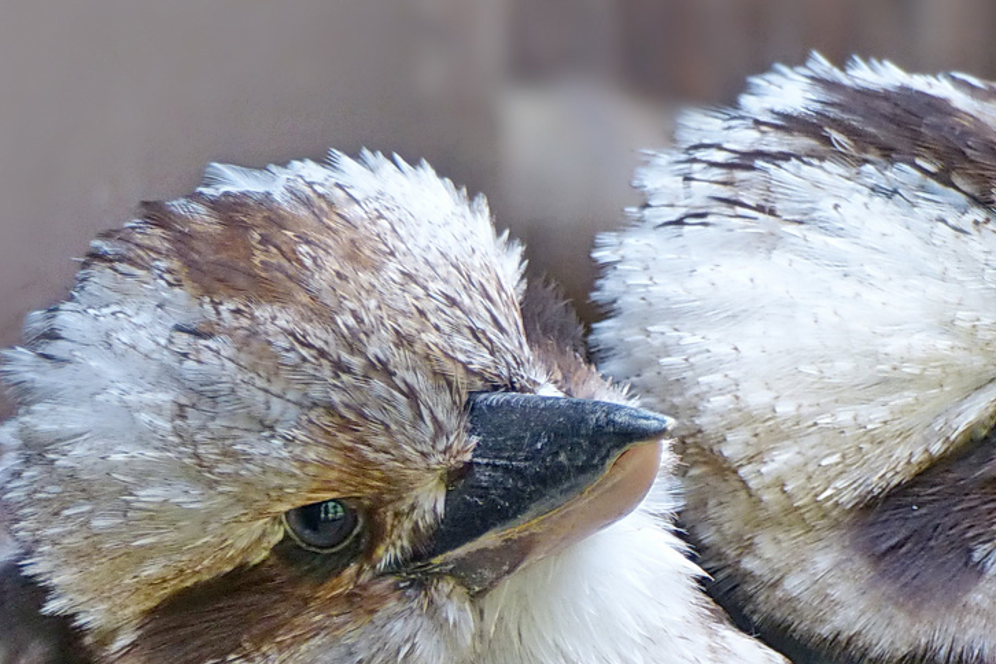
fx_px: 11121
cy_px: 604
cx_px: 746
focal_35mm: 402
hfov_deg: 5.1
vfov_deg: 3.4
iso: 160
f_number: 2.8
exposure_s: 1/80
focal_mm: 35.1
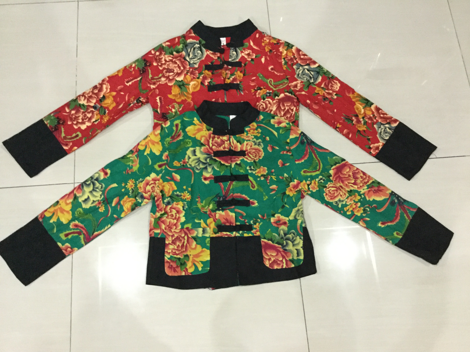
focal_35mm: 31
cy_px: 176
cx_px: 235
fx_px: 421
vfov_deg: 45.4
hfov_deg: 58.4
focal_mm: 3.3
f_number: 2.4
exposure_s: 1/17
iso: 800
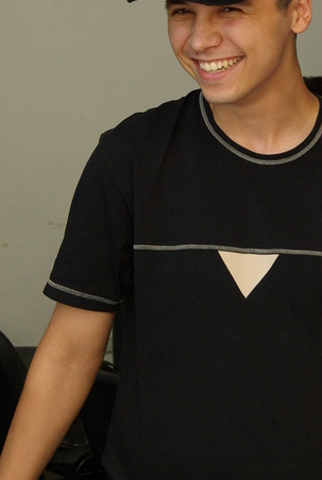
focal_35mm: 138
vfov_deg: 14.8
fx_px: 1845
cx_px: 250
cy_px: 252
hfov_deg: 10.0
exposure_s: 1/125
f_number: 6.3
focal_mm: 43
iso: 400
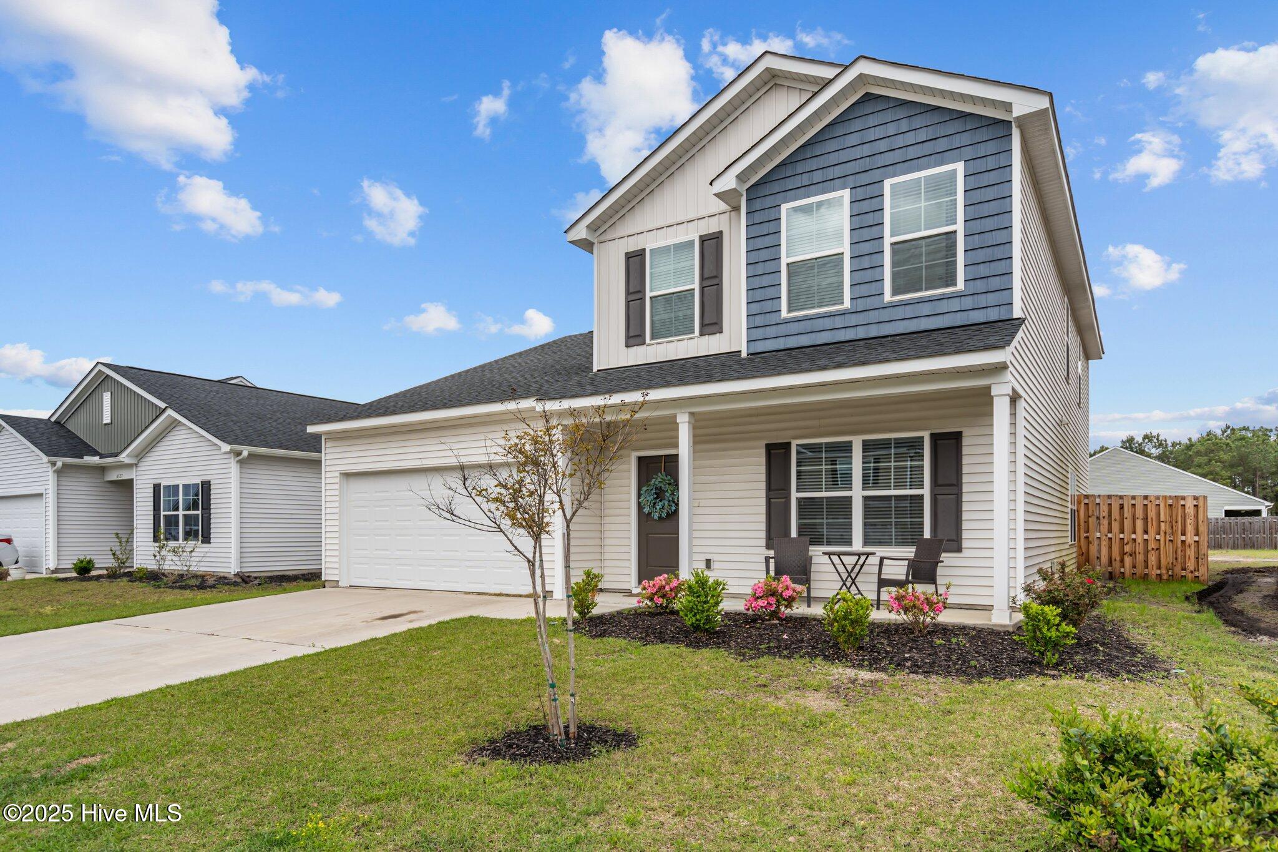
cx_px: 639
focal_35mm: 20
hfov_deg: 84.0
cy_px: 426
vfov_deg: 61.9
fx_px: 710
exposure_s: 1/1600
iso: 200
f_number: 4
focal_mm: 20
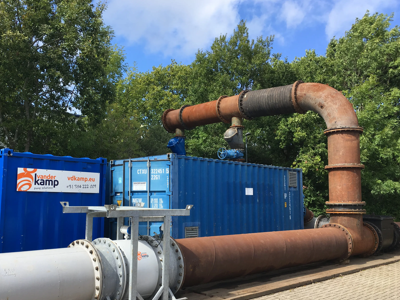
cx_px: 173
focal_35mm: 35
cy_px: 171
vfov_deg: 40.6
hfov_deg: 52.5
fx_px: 404
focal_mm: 4.15
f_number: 2.2
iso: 25
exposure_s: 1/894
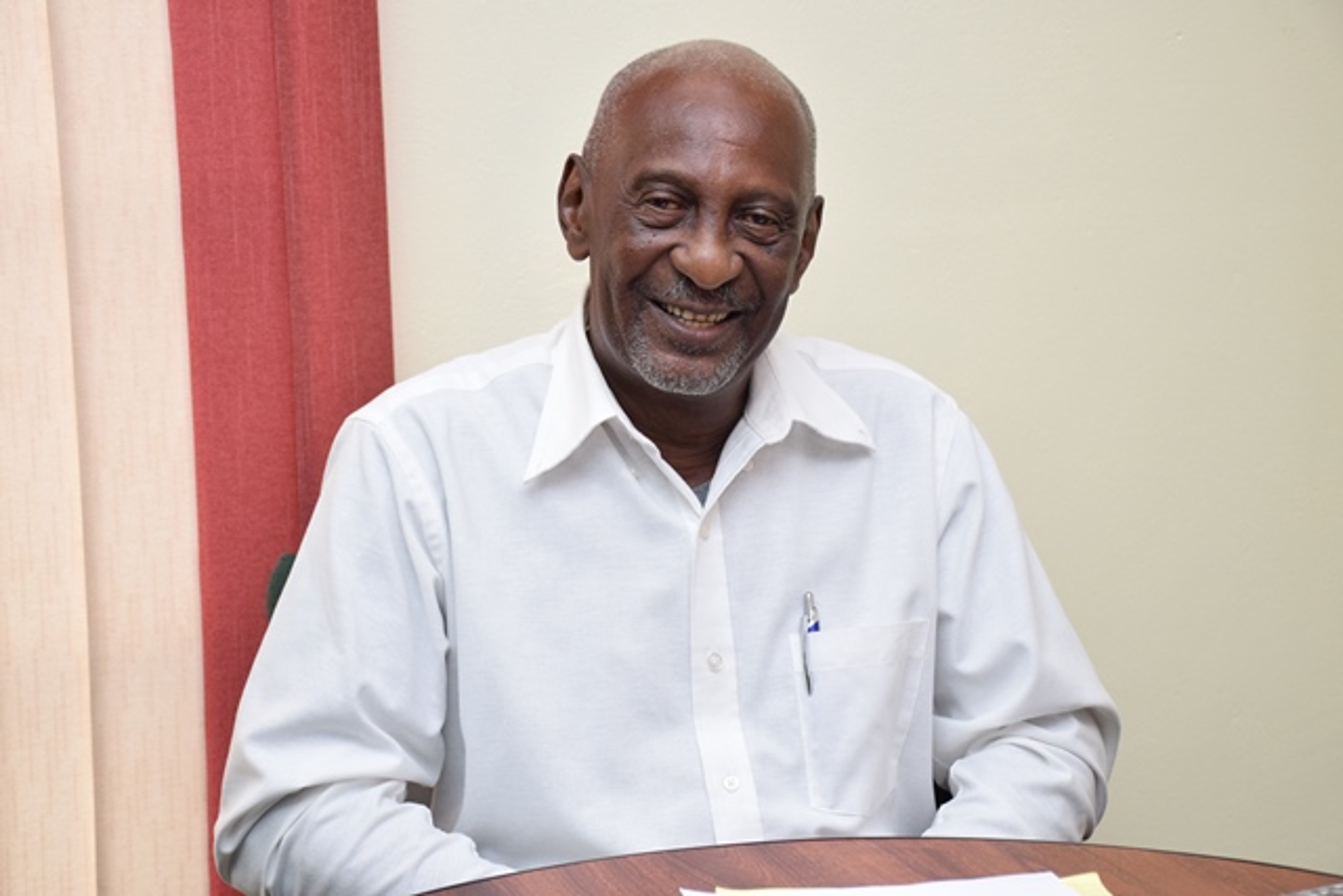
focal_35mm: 75
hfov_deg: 27.0
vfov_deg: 18.2
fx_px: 2798
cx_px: 672
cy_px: 448
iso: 1000
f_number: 5.6
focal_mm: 50
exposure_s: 1/125
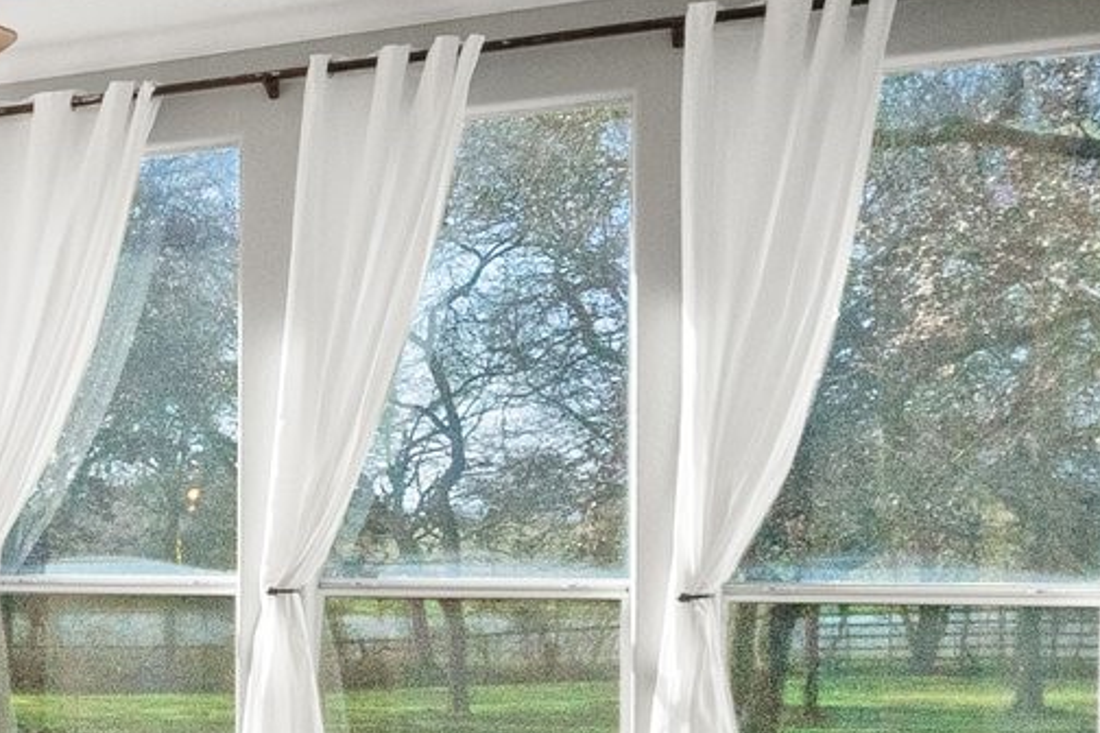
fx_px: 1986
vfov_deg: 20.7
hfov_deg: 22.1
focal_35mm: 65
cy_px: 555
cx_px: -768
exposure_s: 1/40
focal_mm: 16
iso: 3200
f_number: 13
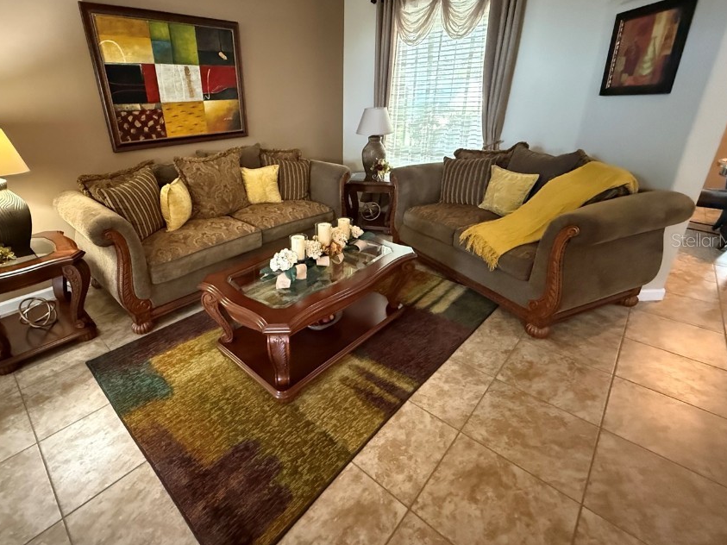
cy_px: 240
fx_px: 357
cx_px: 311
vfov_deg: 74.4
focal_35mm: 17
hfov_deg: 90.4
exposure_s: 1/40
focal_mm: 2.22
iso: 1600
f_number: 2.2
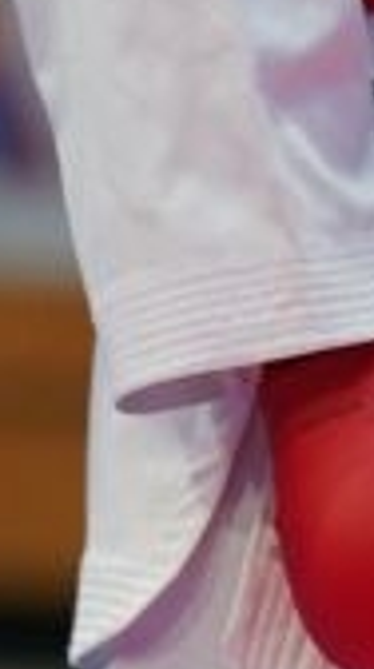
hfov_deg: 0.8
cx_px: 784
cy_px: 291
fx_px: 26535
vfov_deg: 1.4
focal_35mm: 1499
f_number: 2.8
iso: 1600
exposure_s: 1/1000
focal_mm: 200
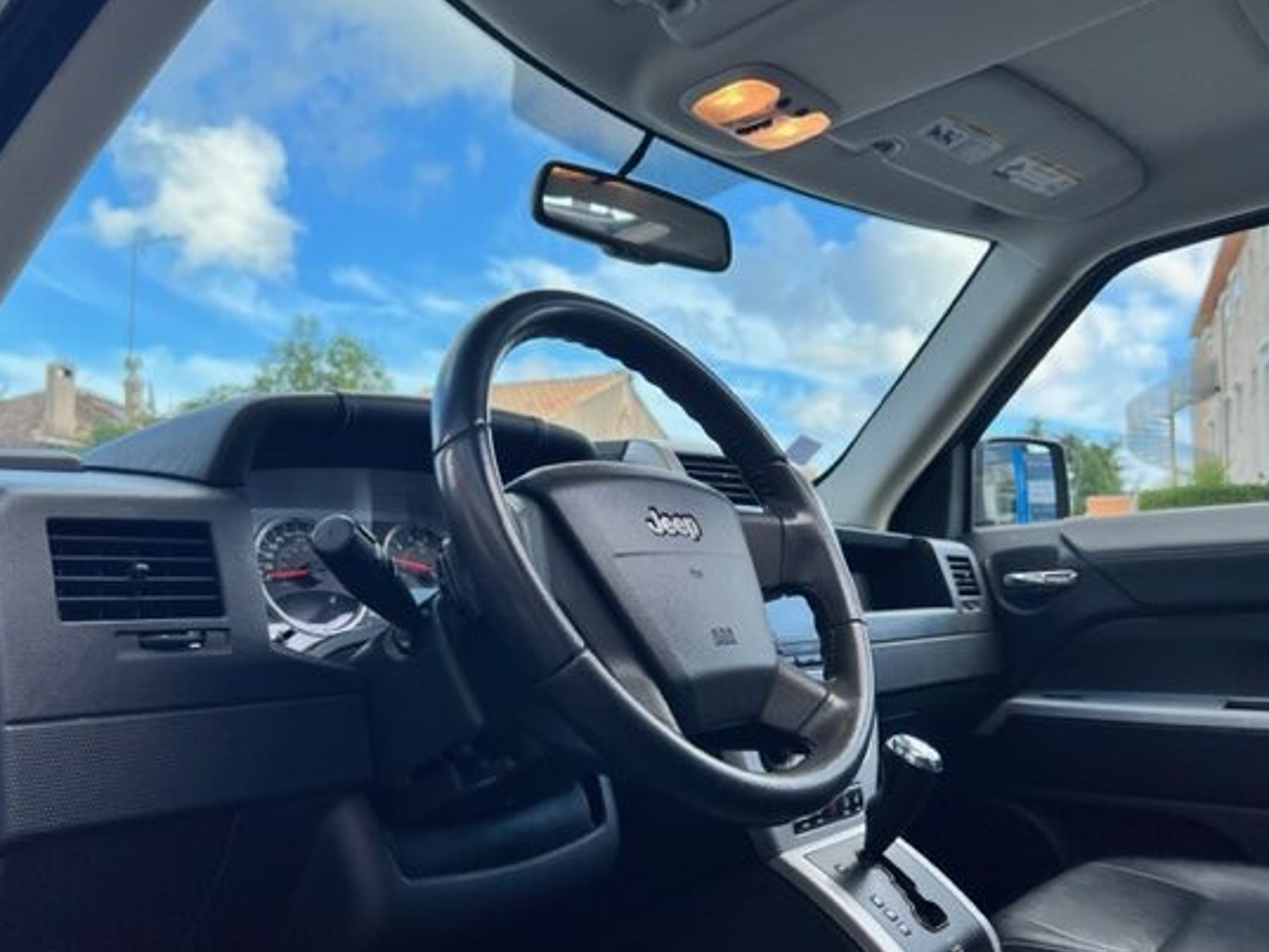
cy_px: 524
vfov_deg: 45.4
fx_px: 1137
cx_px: 610
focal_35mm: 31
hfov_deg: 58.3
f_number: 1.5
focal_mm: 5.7
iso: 50
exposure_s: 1/982
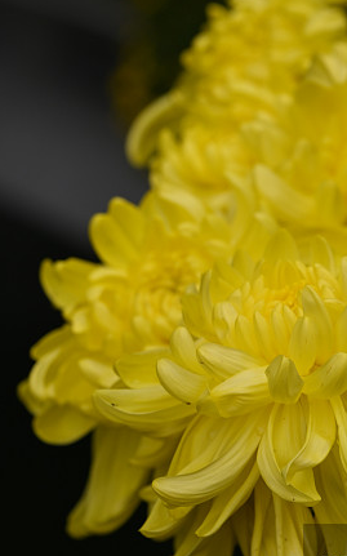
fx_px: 2408
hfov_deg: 8.2
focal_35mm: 159
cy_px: 324
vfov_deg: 13.2
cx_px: 247
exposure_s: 1/640
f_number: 6.3
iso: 200
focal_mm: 84
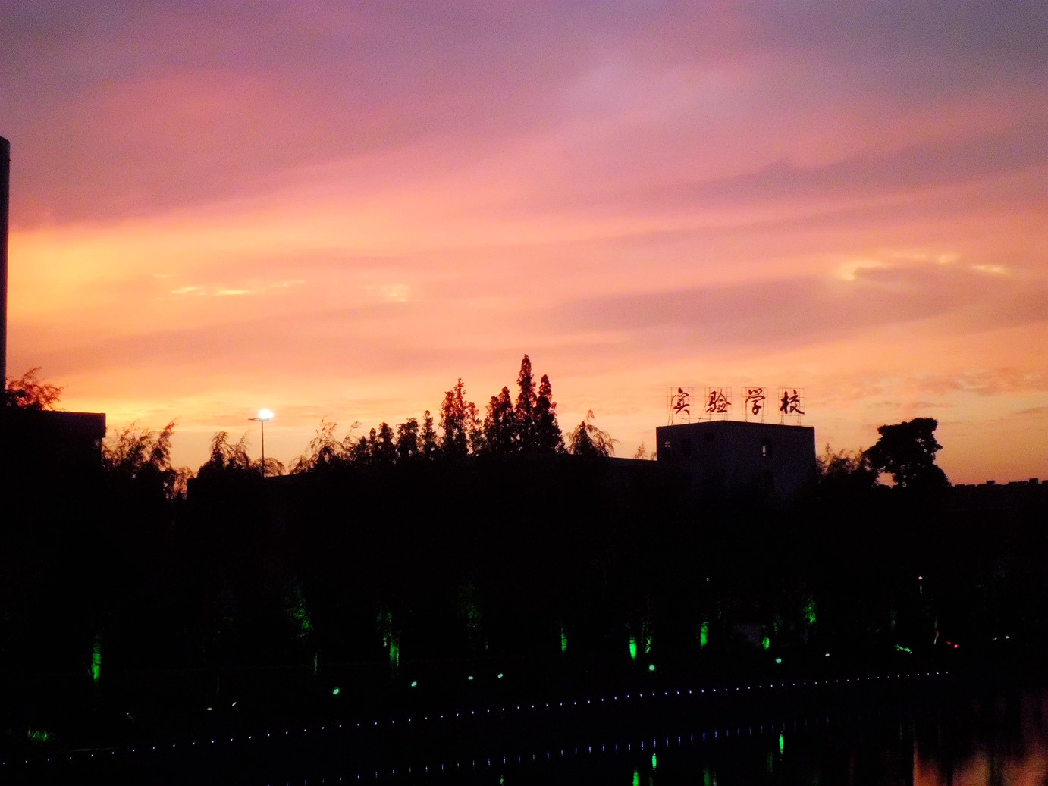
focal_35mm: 60
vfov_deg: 24.4
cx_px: 524
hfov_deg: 32.2
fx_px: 1817
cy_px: 393
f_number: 3.9
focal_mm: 10.7
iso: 800
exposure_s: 1/100
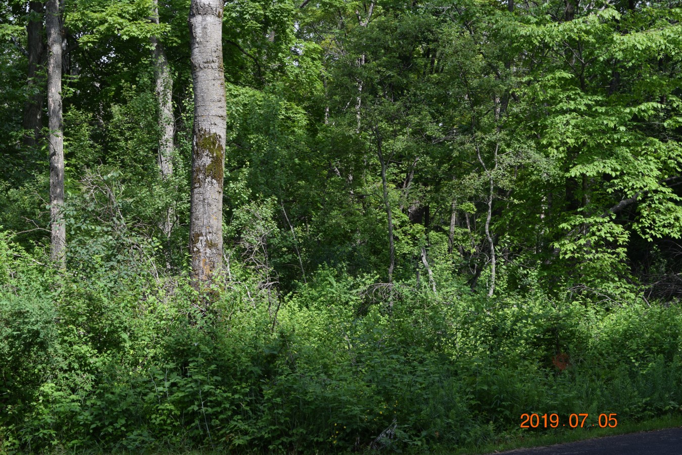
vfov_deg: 16.6
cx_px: 341
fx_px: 1563
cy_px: 228
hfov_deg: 24.6
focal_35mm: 82
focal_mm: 55
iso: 250
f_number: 8
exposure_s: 1/250
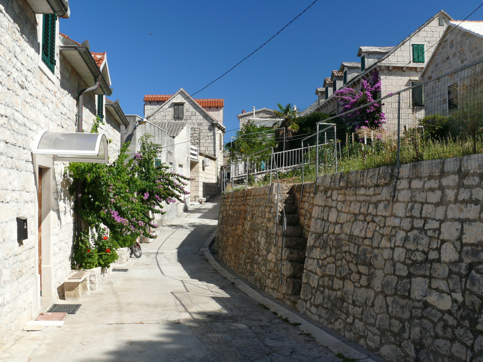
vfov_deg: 40.7
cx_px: 242
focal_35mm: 35
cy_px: 181
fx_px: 488
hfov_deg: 52.6
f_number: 5.6
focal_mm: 7.4
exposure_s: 1/200
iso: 100
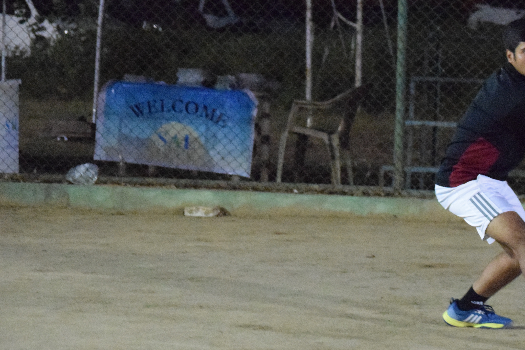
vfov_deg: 6.8
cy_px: 121
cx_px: 485
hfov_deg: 10.1
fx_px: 2960
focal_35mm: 203
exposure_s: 1/125
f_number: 4.2
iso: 12800
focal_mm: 70
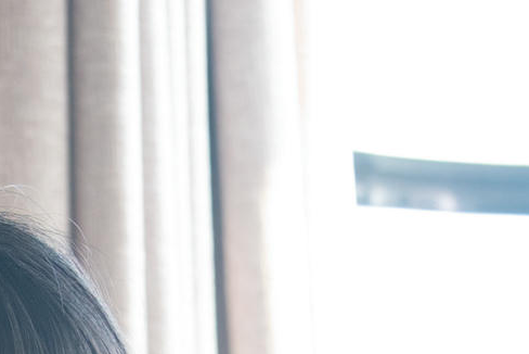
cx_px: 96
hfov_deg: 11.9
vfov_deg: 7.7
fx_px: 2529
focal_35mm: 172
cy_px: 634
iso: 500
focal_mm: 28
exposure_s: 1/125
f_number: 2.8
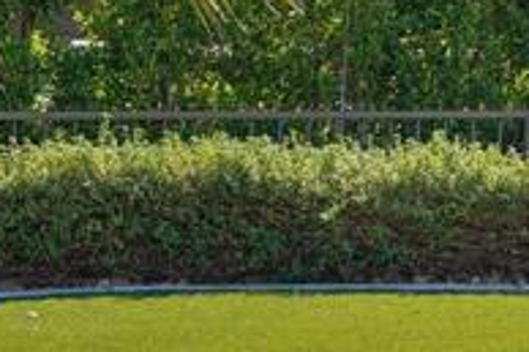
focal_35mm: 153
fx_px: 2246
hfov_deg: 12.5
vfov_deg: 8.8
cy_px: -153
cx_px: 878
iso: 100
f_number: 7.1
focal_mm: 29
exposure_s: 1/320
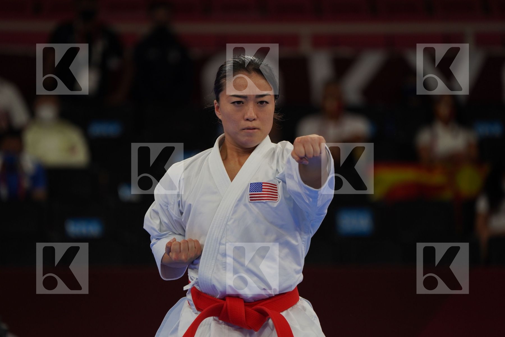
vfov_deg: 4.0
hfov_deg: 6.0
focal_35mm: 342
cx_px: 252
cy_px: 168
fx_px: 4797
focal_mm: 342
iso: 640
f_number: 5.6
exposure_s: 1/500
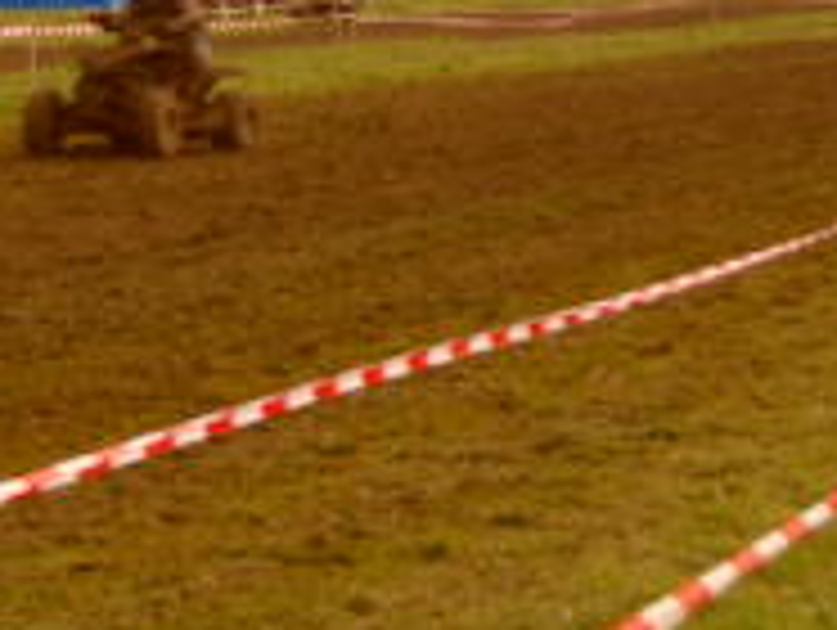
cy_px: 180
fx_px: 3656
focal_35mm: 151
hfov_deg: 13.1
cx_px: 500
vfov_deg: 9.8
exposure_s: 1/125
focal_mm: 9.2
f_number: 7.9
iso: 80
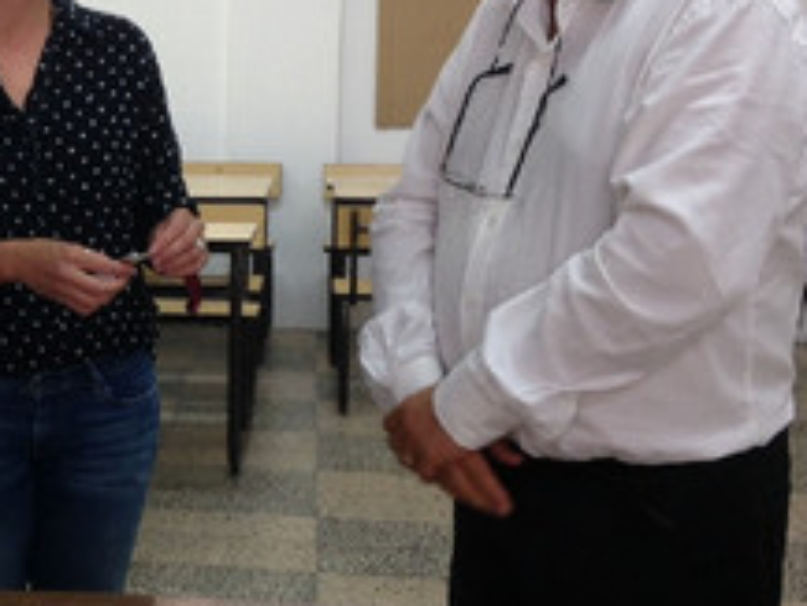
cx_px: 22
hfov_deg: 24.6
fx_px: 1773
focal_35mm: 76
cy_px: 236
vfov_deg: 19.4
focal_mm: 4.12
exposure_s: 1/25
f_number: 2.4
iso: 50
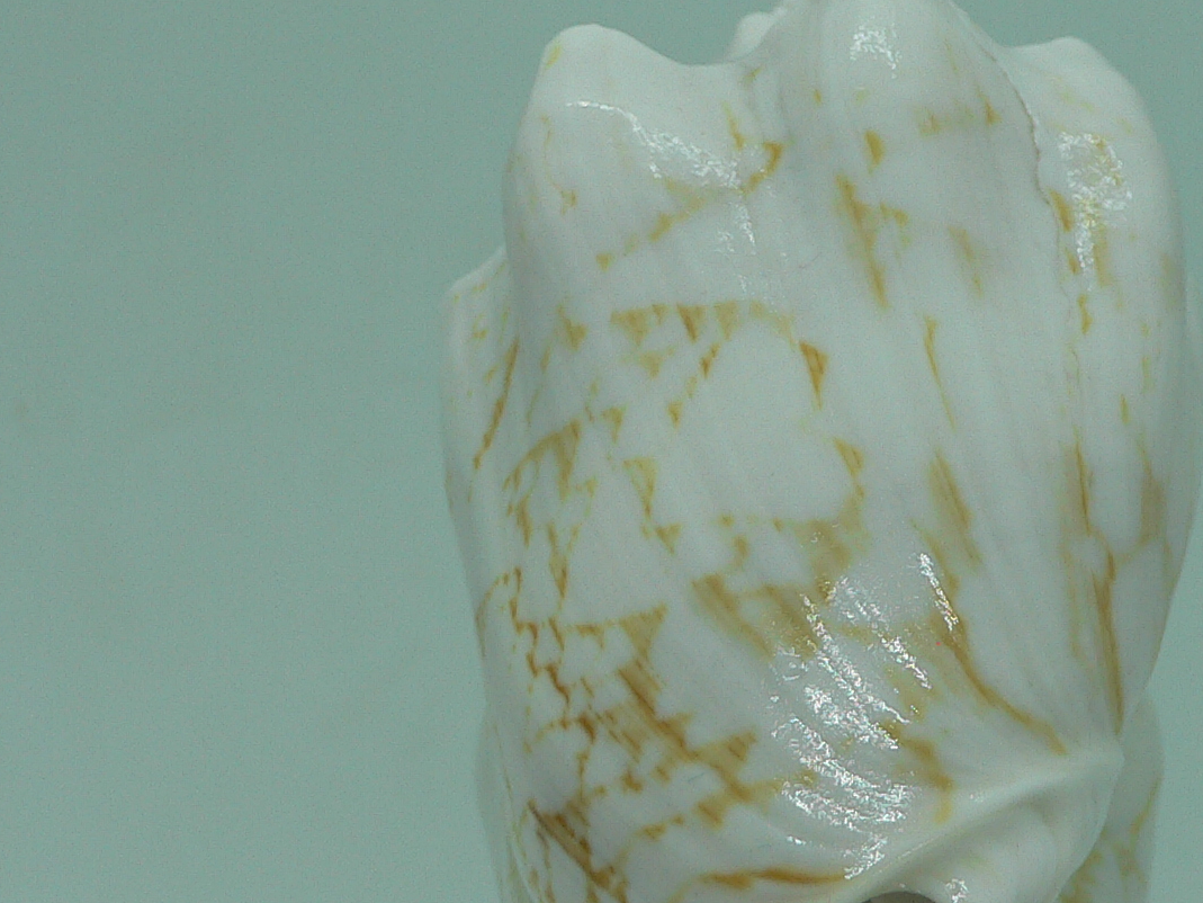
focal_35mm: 66
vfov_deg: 22.3
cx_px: 811
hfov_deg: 29.2
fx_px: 2294
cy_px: 476
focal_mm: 4.6
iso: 80
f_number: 2.8
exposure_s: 1/80
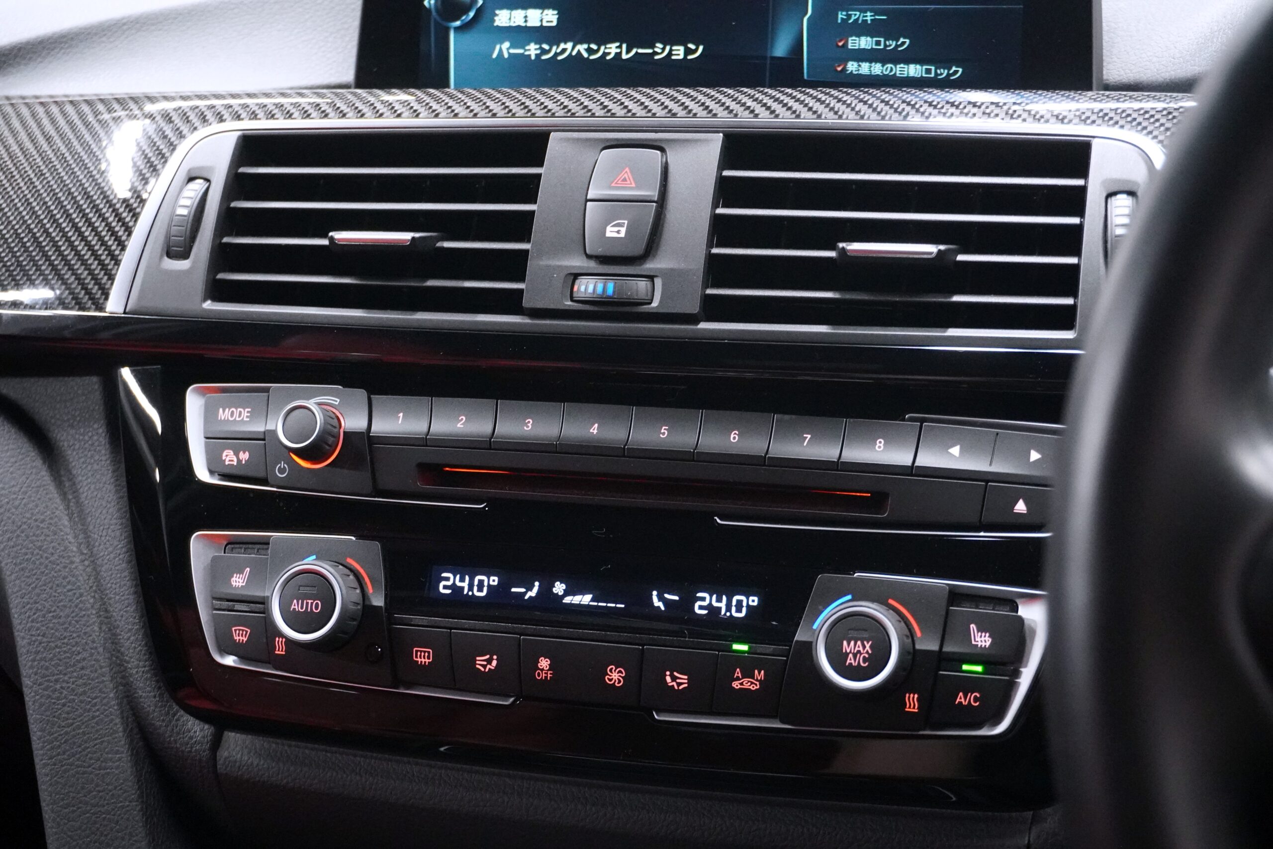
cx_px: 636
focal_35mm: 57
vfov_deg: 23.8
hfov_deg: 35.1
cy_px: 424
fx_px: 2016
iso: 6400
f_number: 5.6
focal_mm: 38
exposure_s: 1/40
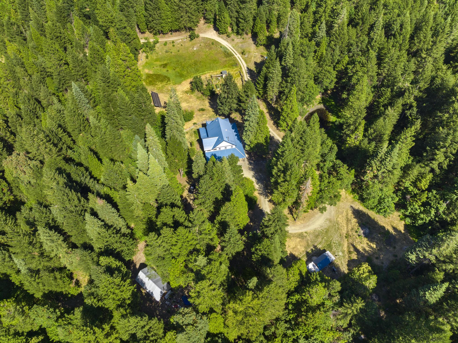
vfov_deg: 56.8
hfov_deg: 71.6
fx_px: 317
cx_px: 229
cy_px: 172
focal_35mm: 24
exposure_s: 1/500
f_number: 4
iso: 100
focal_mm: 12.29
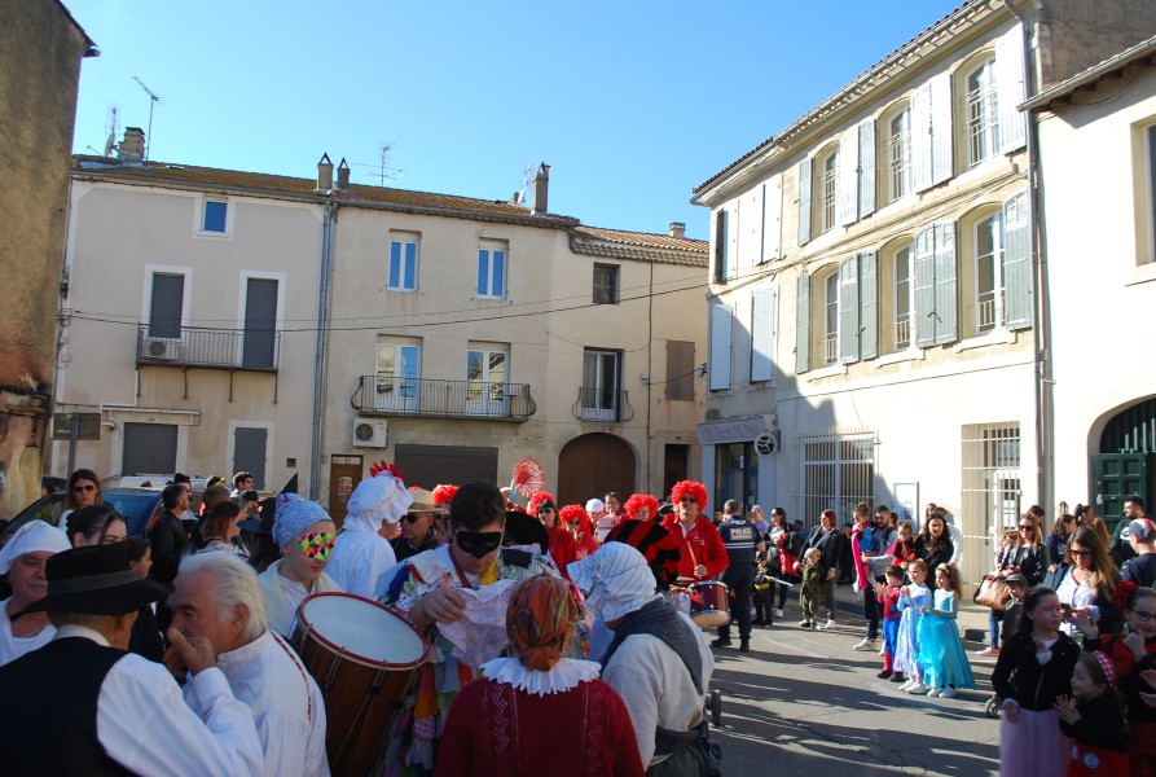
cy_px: 388
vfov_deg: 43.8
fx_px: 966
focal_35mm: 30
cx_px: 578
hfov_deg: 61.8
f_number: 7.1
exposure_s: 1/160
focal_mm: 20
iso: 100
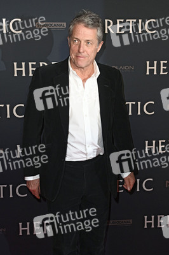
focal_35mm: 38
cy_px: 128
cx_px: 84
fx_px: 268
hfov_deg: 35.0
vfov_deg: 50.7
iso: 1600
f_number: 5.6
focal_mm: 38
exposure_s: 1/200
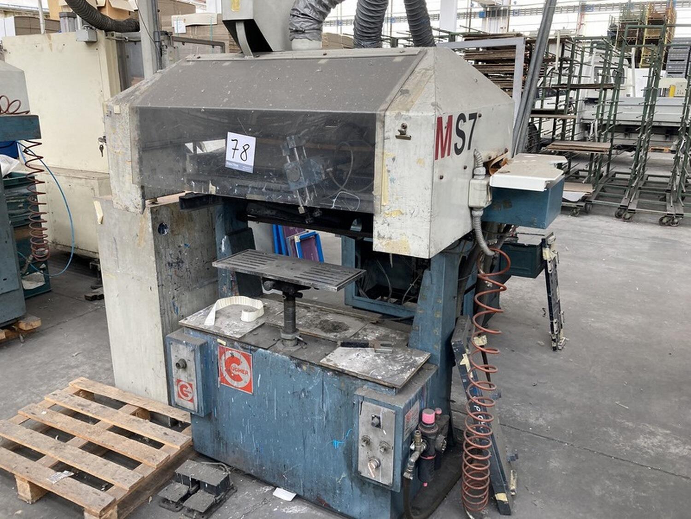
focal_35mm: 28
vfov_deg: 49.7
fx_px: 559
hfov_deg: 63.4
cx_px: 346
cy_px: 260
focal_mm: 3.99
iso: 80
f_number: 1.8
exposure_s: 1/112
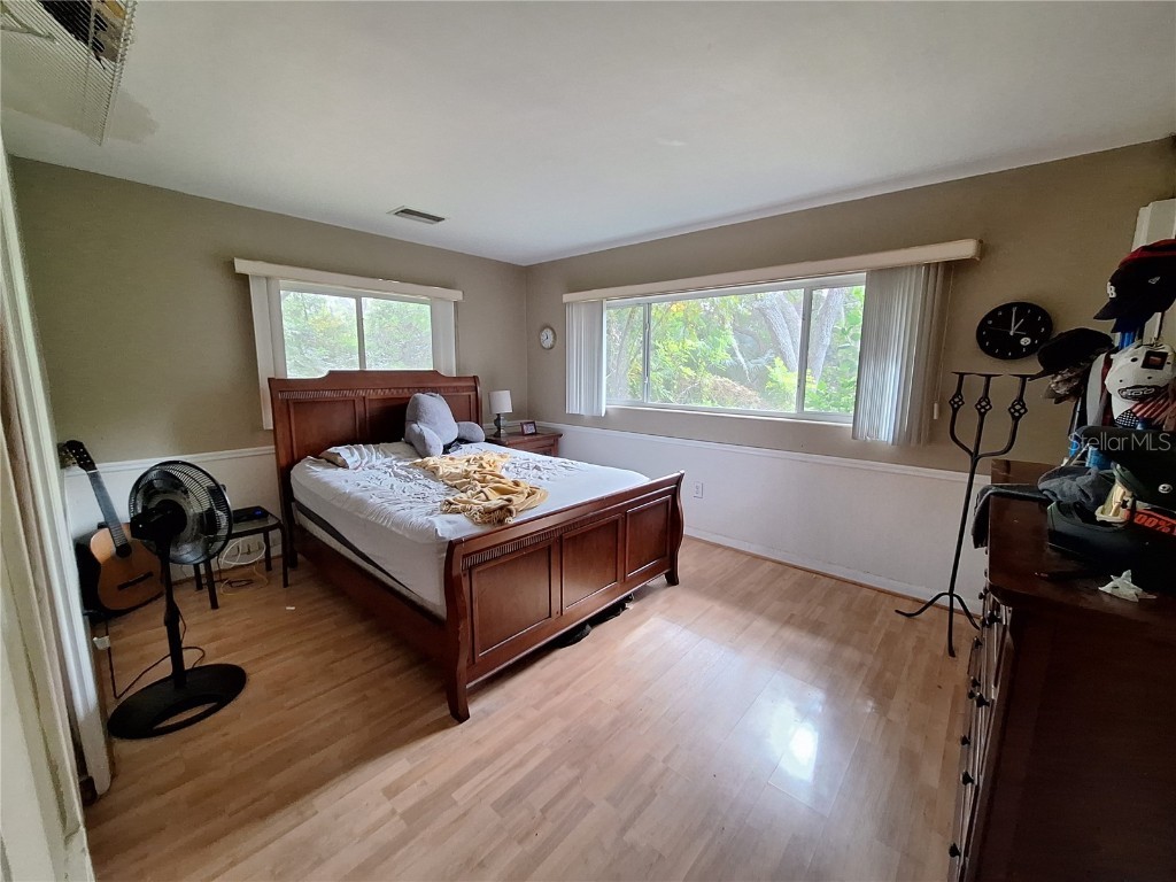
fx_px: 442
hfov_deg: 106.2
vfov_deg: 89.9
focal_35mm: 13
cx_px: 588
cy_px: 441
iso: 200
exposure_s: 1/40
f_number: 2.2
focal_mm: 1.74
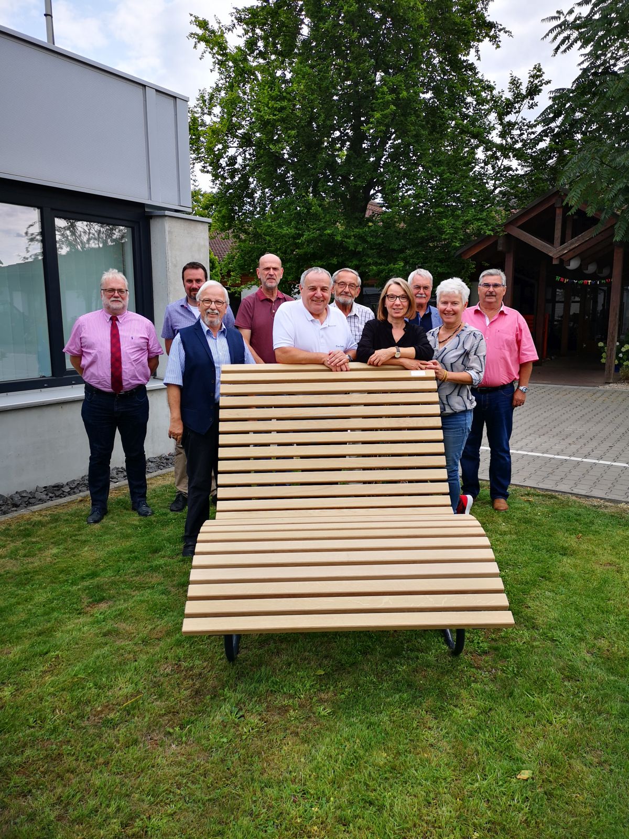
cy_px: 420
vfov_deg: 65.3
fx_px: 654
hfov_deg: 51.4
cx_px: 314
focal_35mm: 27
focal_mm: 3.95
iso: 50
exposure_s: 1/713
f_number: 1.8
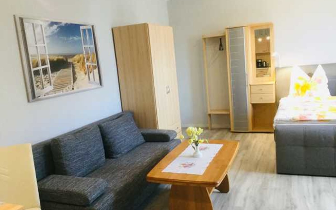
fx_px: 302
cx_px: 168
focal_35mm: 33
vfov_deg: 38.3
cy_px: 102
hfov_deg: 58.1
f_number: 2.4
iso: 160
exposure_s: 1/33
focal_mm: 3.3
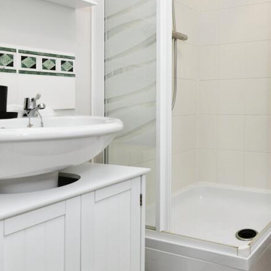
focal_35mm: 29
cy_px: 123
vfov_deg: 55.5
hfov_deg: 47.1
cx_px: 266
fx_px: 257
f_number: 8
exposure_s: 1/60
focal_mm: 15
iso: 800
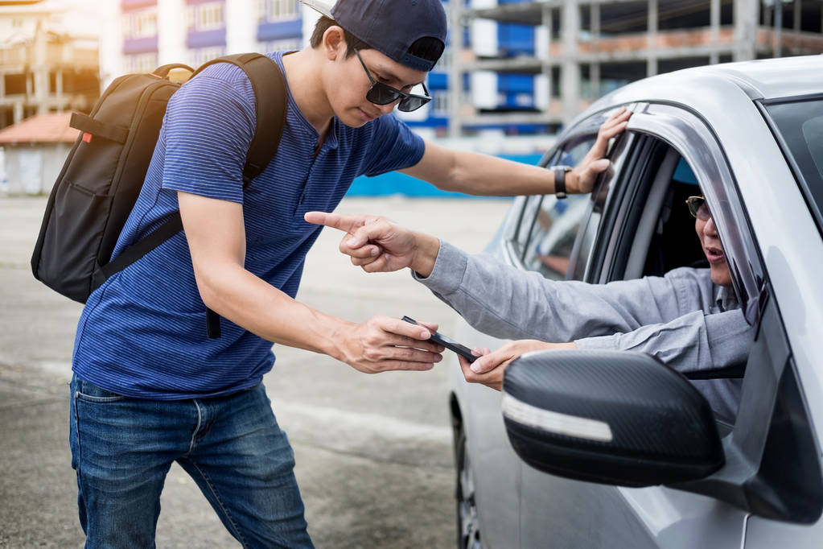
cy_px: 274
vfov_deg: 25.5
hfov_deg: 37.5
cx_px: 412
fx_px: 1212
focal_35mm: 53
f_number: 2
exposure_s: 1/3000
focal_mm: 35
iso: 200
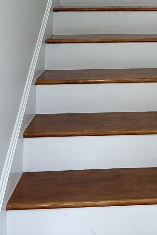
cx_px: 142
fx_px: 353
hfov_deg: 24.3
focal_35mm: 54
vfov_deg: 33.8
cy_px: 3
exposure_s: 1/120
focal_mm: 5.96
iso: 100
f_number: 1.6
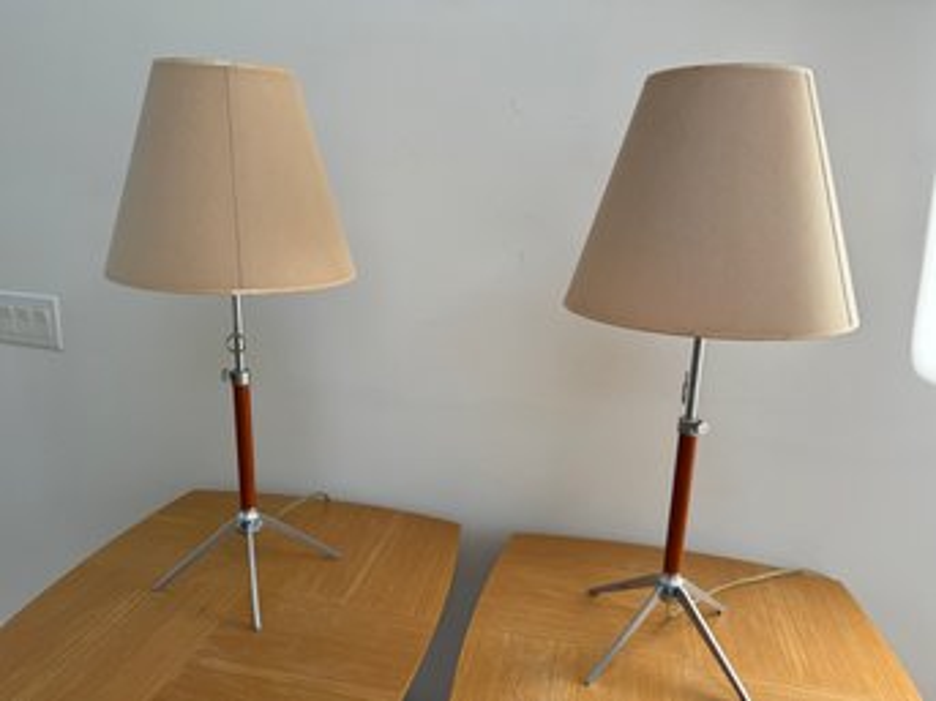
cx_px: 468
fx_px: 649
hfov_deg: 71.6
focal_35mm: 24
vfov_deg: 56.8
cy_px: 350
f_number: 1.78
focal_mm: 6.76
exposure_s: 1/404
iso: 80
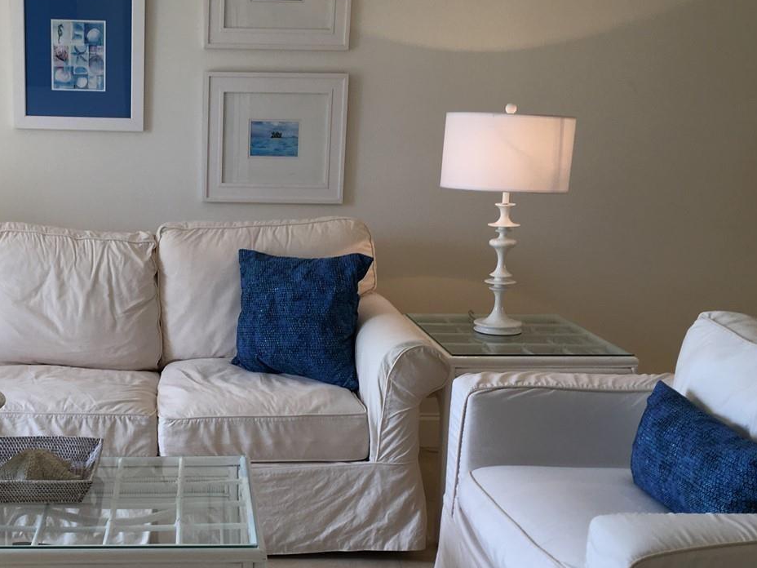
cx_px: 194
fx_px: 1093
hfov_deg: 37.3
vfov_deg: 29.1
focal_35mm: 50
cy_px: 333
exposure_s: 1/30
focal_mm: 4.15
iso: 25
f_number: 2.2
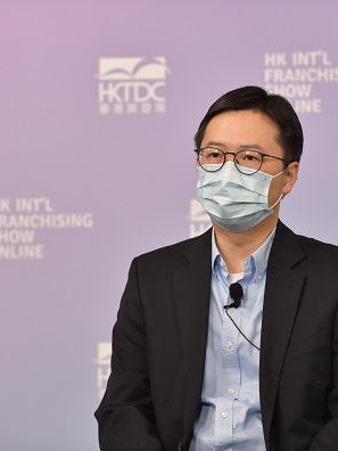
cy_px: 227
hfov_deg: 8.2
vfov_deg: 10.9
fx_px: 2369
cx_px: 197
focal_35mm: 182
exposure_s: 1/160
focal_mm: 125
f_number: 3.5
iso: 1000
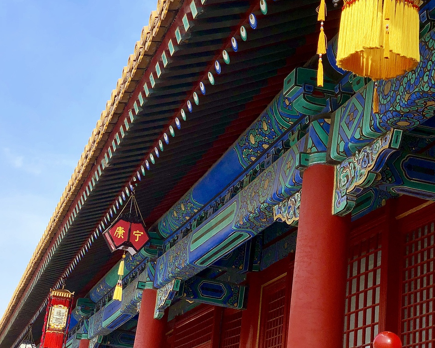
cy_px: 160
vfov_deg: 22.1
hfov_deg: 27.5
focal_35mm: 69
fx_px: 888
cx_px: 199
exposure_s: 1/923
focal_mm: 6
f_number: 2.4
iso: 16
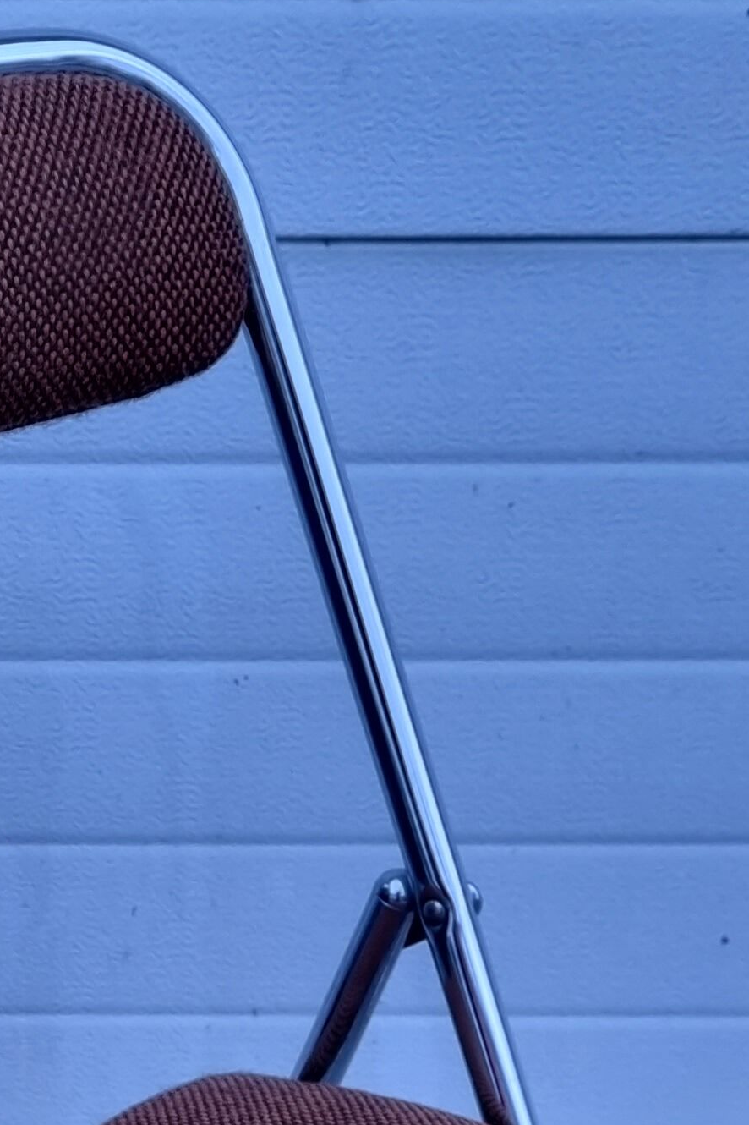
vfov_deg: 22.2
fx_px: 2560
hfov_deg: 16.4
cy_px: 1465
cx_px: 67
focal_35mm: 82
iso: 160
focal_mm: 5.4
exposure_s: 1/50
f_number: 1.8
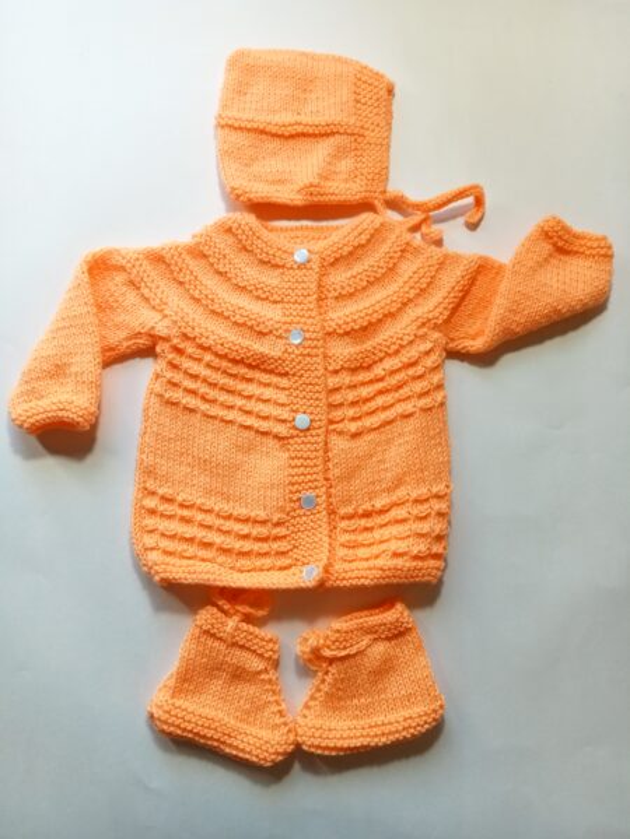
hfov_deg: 49.7
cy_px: 420
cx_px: 315
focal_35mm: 28
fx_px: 679
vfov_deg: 63.4
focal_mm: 3.46
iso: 123
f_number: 2.2
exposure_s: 1/50
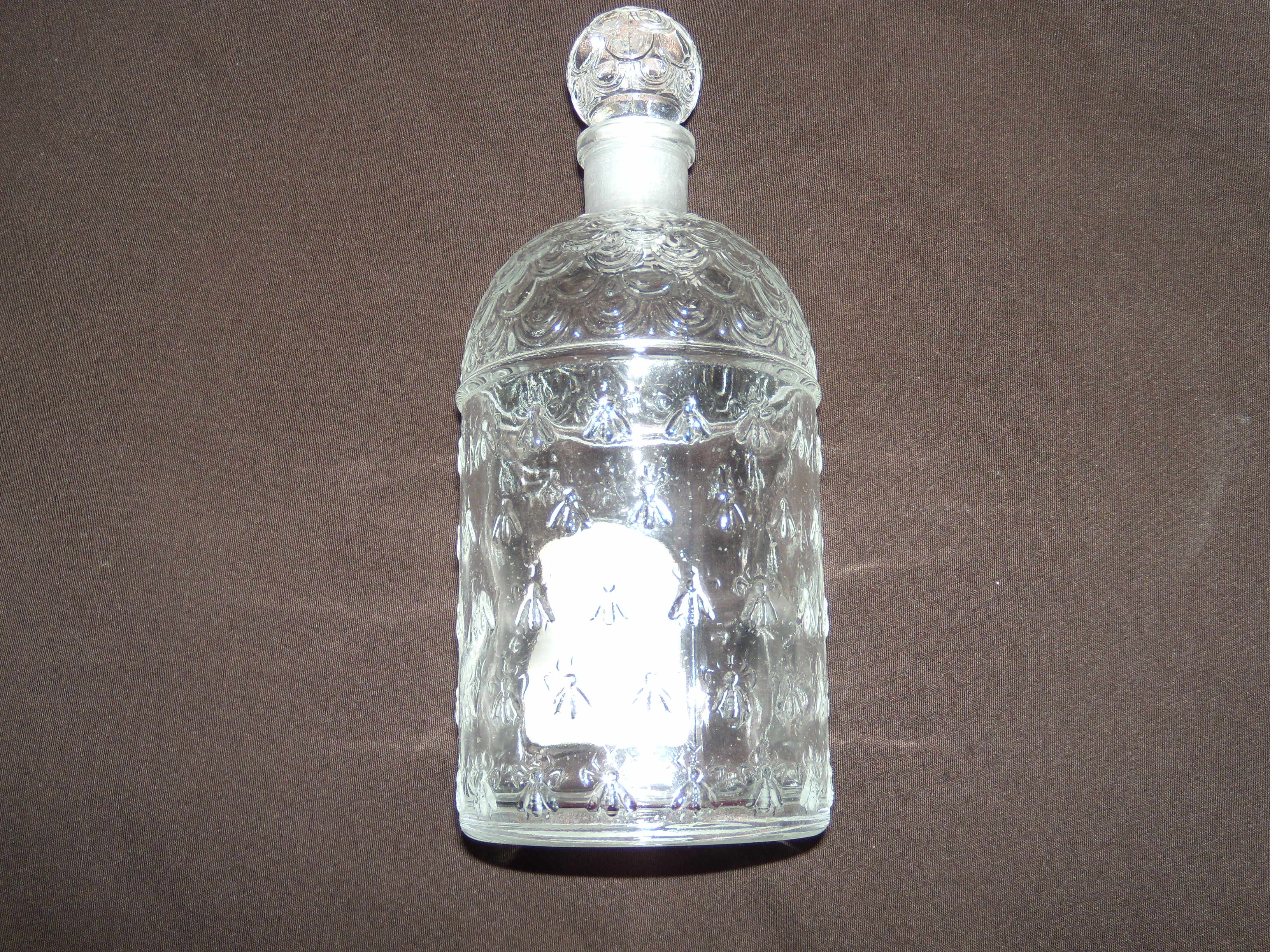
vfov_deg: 39.7
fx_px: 1321
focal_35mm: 36
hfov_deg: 51.4
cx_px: 635
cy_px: 476
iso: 80
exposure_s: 1/30
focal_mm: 6.4
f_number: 3.6
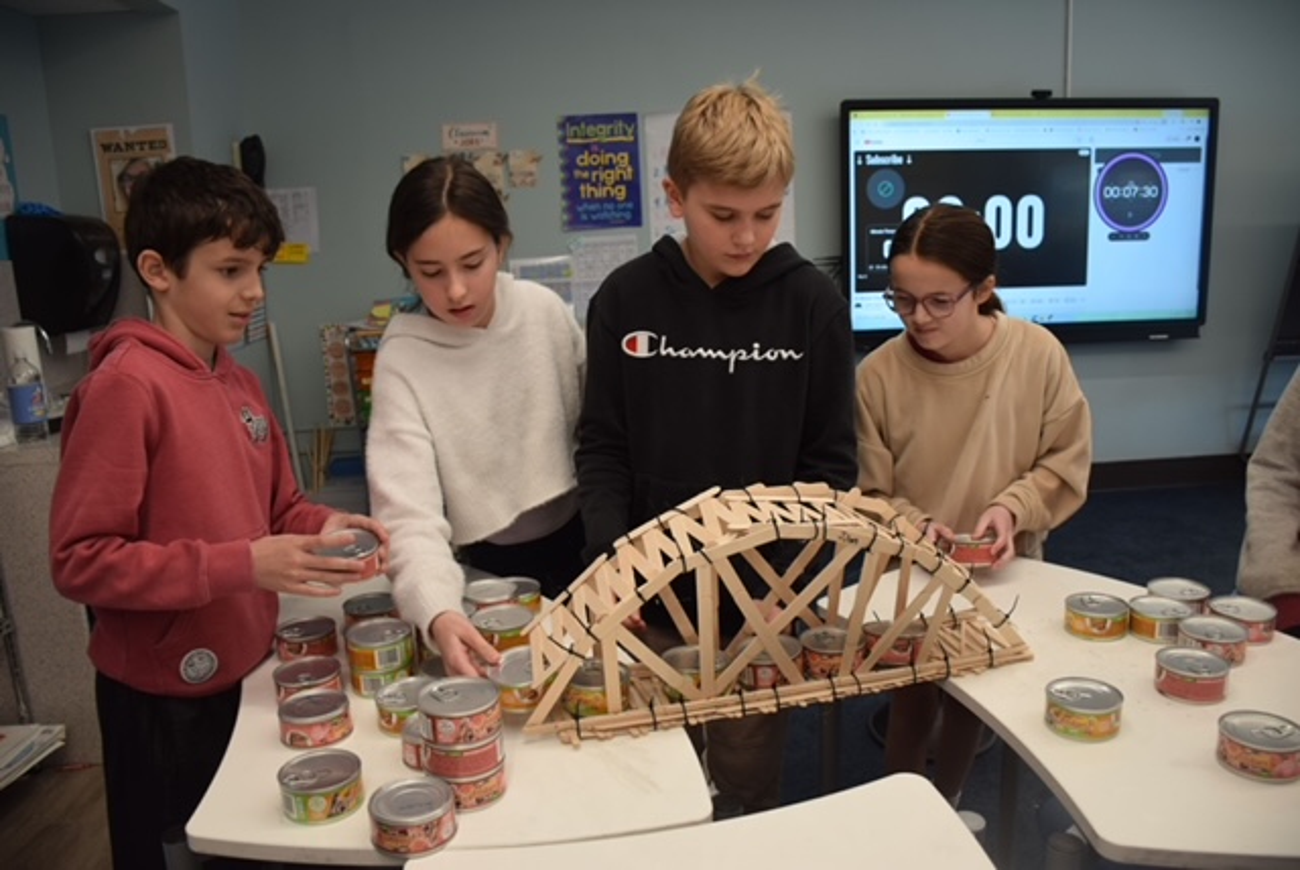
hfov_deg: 67.3
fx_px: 976
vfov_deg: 48.0
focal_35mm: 27
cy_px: 435
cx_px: 650
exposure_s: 1/80
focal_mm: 18
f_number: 4.5
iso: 400
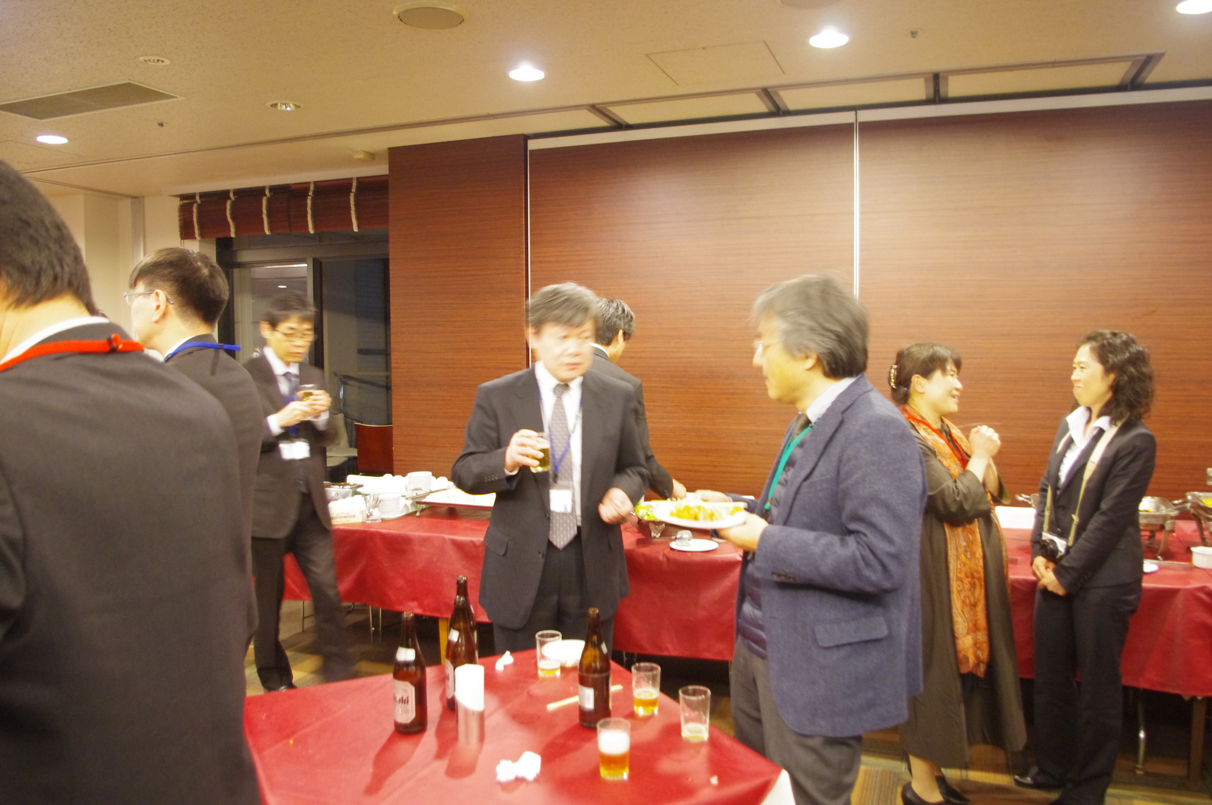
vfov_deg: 47.8
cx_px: 606
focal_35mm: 27
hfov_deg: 67.4
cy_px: 402
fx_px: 908
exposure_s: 1/10
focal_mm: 18
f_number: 3.5
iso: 2000
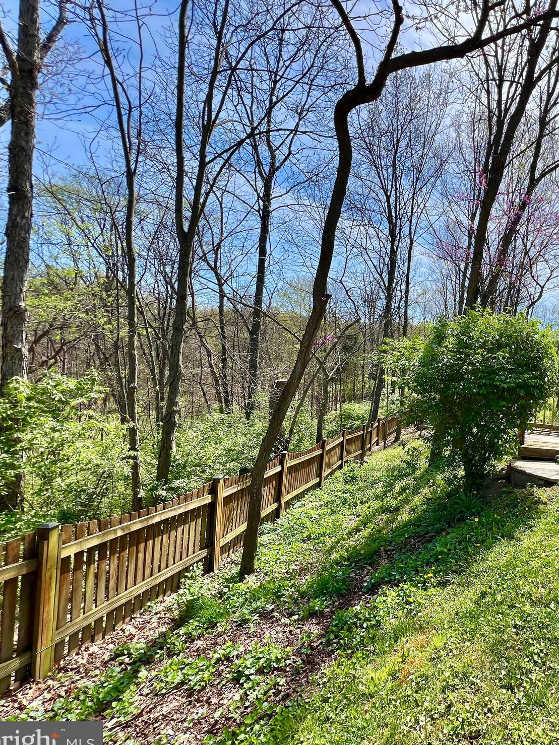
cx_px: 493
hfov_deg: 61.5
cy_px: 376
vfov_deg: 87.8
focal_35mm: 18
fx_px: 388
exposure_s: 1/699
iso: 32
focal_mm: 1.57
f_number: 1.8
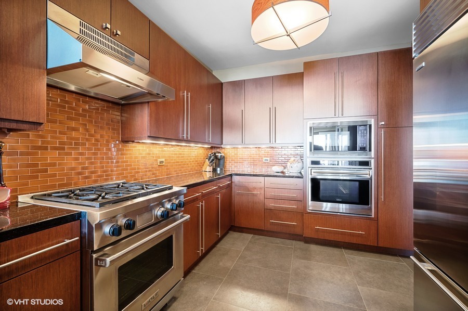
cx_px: 234
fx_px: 201
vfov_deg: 75.4
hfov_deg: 98.6
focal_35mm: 16
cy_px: 156
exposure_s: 2
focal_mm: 15.5
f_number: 9.5
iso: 200
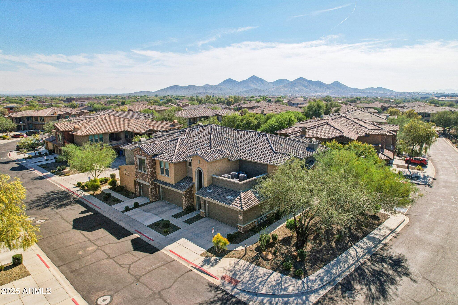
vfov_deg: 57.2
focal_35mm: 22
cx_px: 229
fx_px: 280
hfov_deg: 78.6
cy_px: 152
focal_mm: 8.4
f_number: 2.8
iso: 100
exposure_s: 1/180
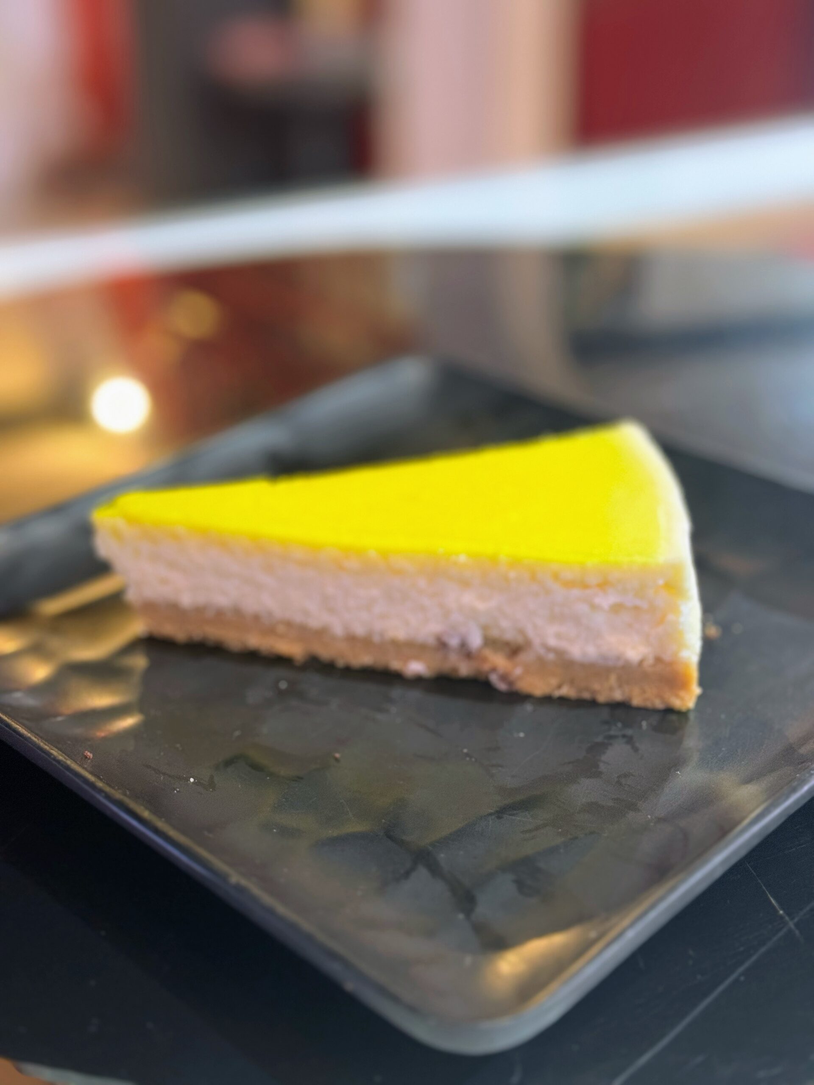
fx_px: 1505
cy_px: 542
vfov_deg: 39.7
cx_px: 407
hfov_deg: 30.3
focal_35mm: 48
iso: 250
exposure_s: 1/33
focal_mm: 6.86
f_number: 1.78
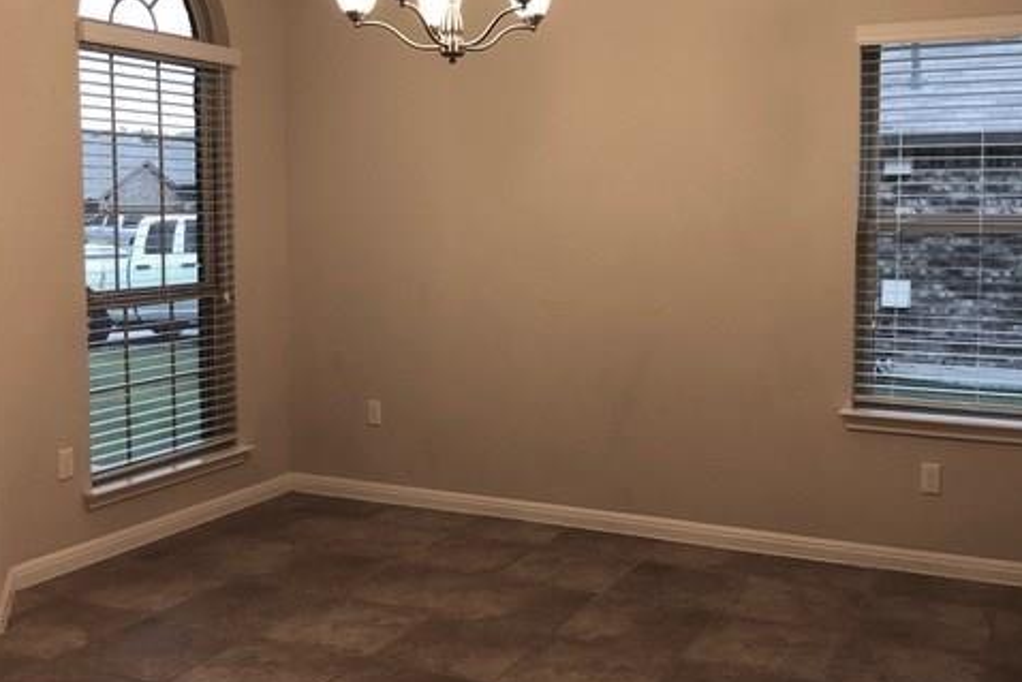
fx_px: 1107
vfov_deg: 34.2
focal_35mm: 39
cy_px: 299
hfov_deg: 49.5
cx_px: 535
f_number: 1.8
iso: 32
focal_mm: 3.99
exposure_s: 1/20
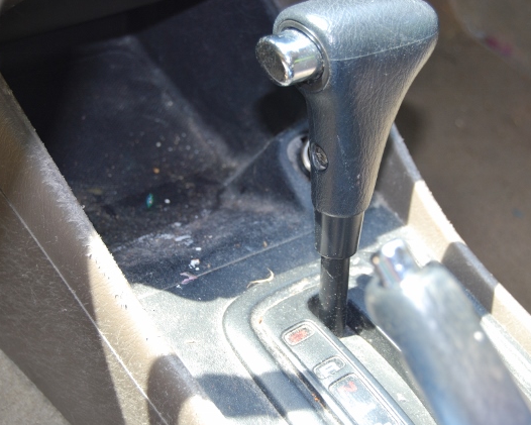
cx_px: 262
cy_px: 214
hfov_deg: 26.4
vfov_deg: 21.3
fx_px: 1132
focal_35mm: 72
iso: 200
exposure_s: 1/60
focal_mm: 42
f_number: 5.3
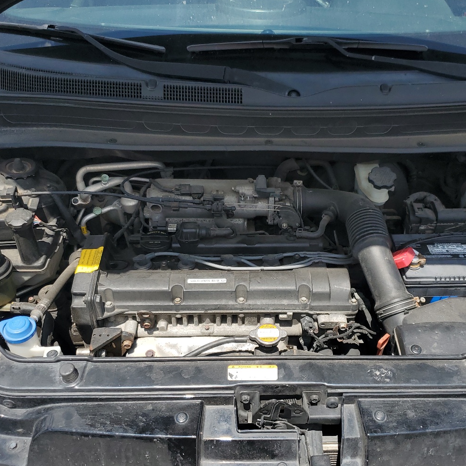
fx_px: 564
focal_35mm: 37
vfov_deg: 44.8
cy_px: 263
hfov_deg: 44.7
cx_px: 279
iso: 50
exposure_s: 1/2500
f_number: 1.5
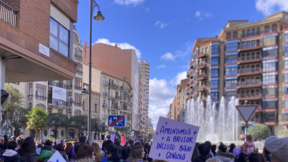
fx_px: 275
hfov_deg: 55.1
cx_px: 126
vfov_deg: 31.7
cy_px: 136
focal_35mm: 36
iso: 32
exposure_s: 1/957
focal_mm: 4.25
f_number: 1.8
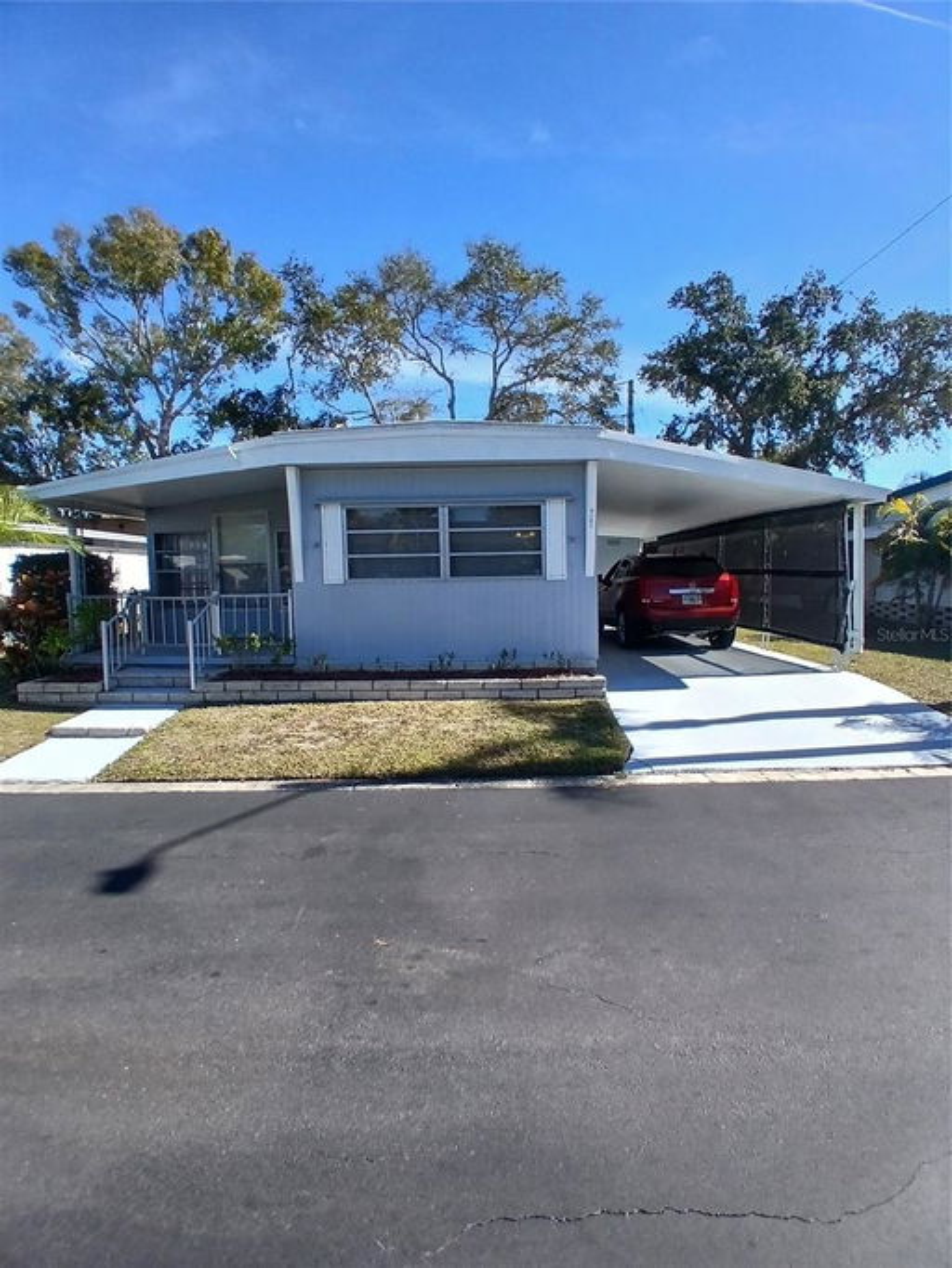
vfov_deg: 91.0
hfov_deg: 74.8
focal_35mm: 17
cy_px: 634
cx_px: 476
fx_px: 623
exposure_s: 1/882
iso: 50
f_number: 2.2
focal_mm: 1.4
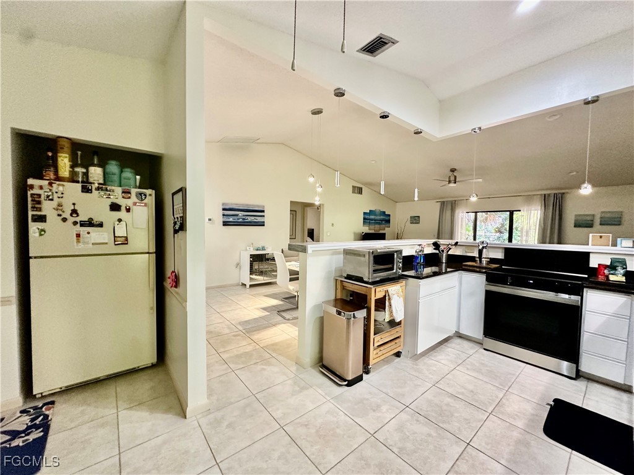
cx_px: 317
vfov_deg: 85.7
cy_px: 238
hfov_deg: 102.1
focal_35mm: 14
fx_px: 256
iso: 320
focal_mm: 2.22
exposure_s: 1/60
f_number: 2.2
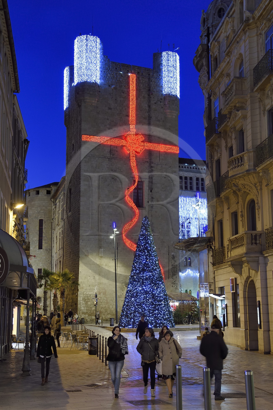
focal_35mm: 48
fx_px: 546
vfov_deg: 41.1
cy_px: 205
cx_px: 136
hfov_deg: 28.1
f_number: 5
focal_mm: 48
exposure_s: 1/15
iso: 1600
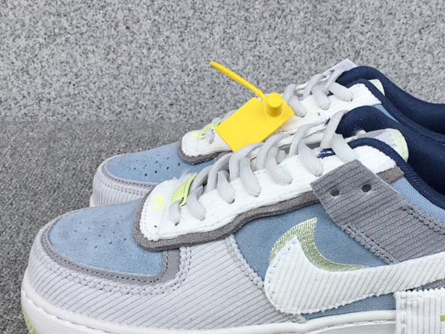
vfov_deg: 30.5
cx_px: 321
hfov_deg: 39.6
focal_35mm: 47
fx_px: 604
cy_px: 238
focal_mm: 3.3
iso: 25
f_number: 2.4
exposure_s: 1/392
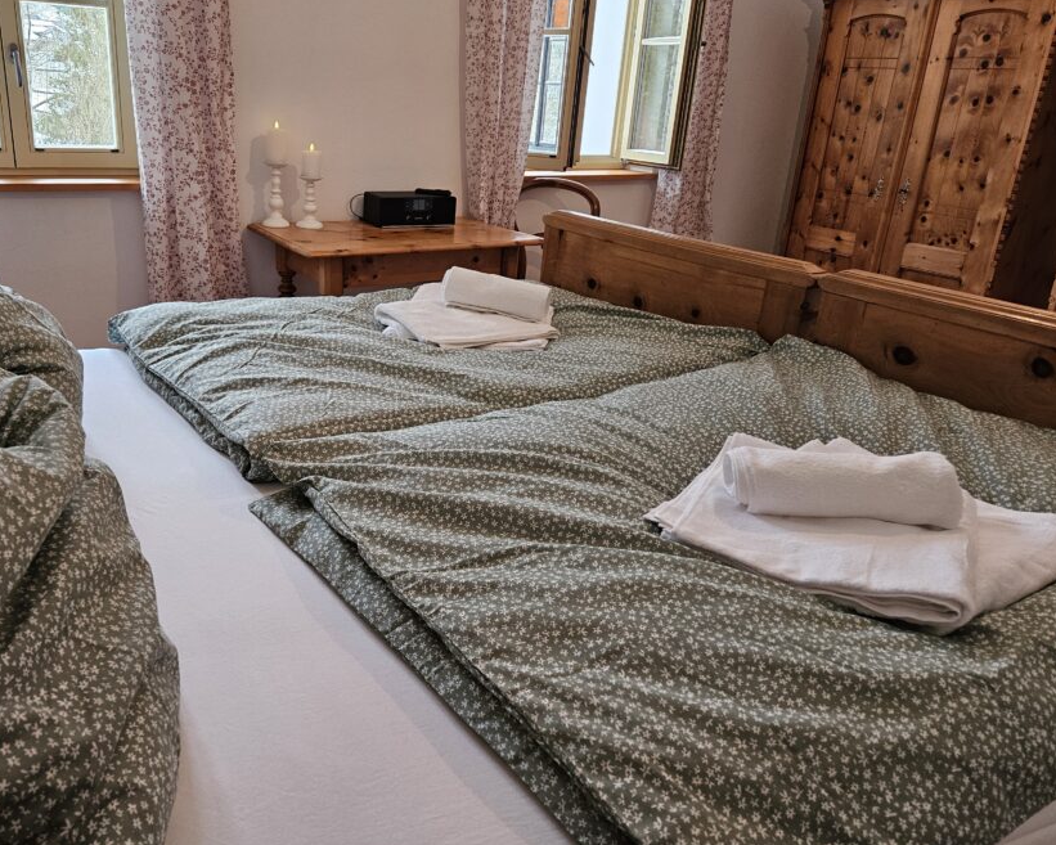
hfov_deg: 61.7
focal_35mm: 28
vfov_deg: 51.5
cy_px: 385
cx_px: 424
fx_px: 875
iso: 320
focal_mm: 5.4
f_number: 1.8
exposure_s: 1/100
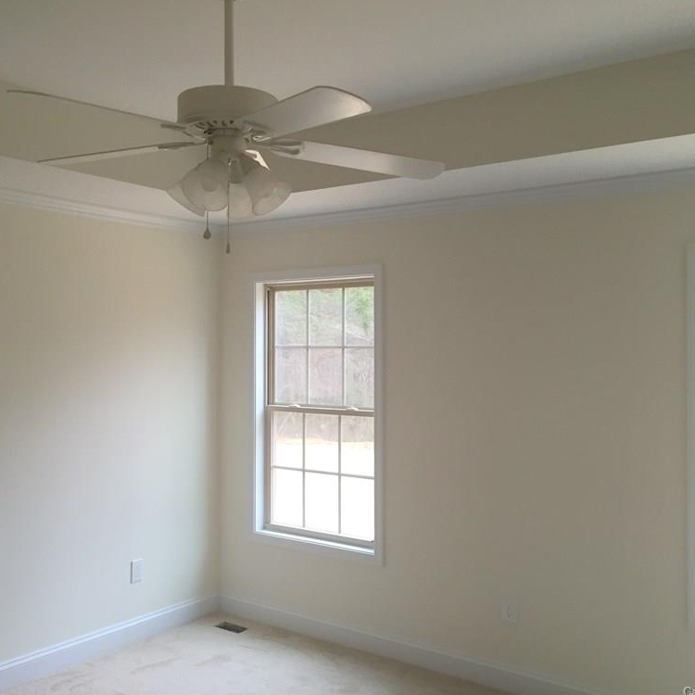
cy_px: 345
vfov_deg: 47.2
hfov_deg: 47.2
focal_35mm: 35
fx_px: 795
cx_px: 315
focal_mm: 4.15
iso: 40
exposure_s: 1/30
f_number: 2.2
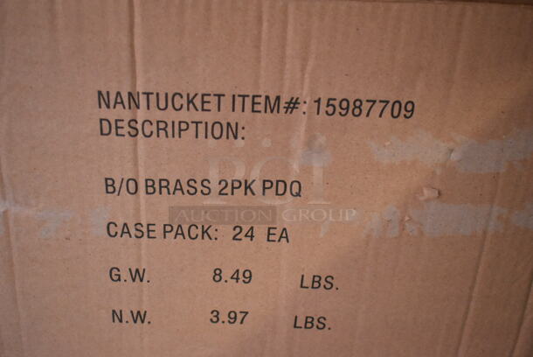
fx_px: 689
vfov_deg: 29.0
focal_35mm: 46
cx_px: 266
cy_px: 178
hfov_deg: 42.3
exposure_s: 1/125
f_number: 4.2
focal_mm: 31
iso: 8000
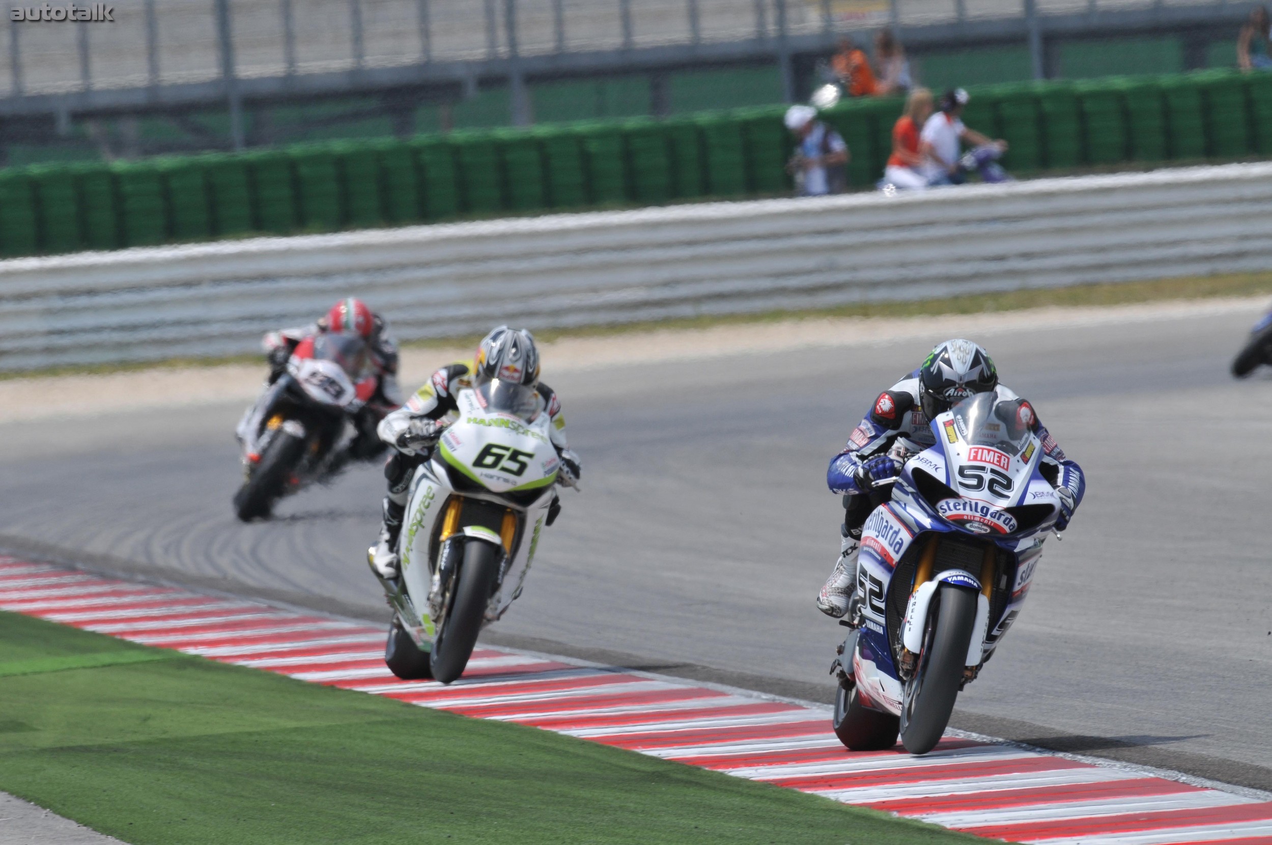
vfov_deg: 1.8
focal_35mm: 750
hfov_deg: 2.8
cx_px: 636
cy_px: 422
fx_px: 26469
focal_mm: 500
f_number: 8
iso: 200
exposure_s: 1/640
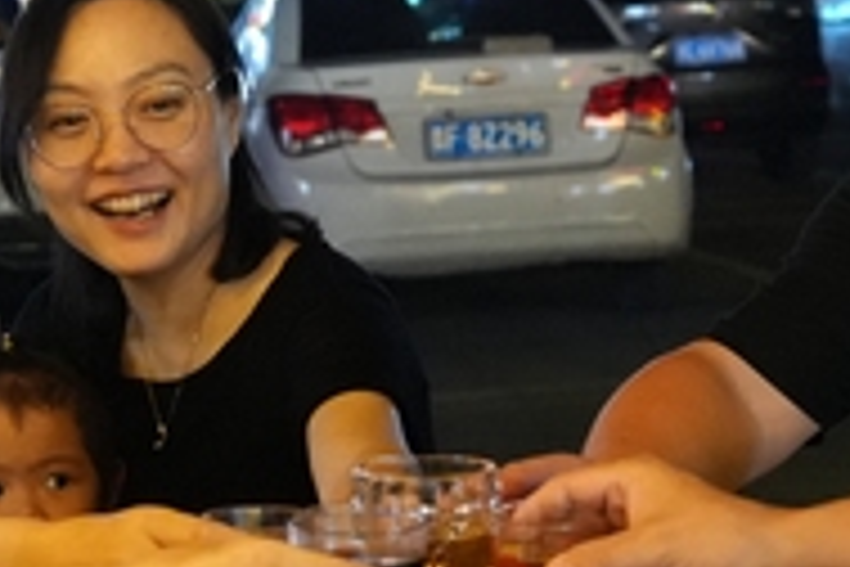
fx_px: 2573
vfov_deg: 12.5
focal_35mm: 109
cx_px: 535
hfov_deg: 18.7
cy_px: 511
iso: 8000
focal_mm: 24
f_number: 3.2
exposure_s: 1/125
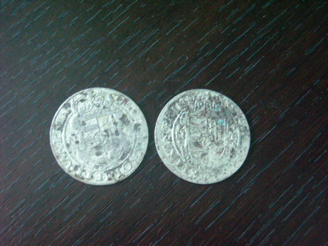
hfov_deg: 25.7
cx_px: 164
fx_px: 720
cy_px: 123
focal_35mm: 76
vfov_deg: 19.4
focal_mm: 12.3
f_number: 3.9
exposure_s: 1/8
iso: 800
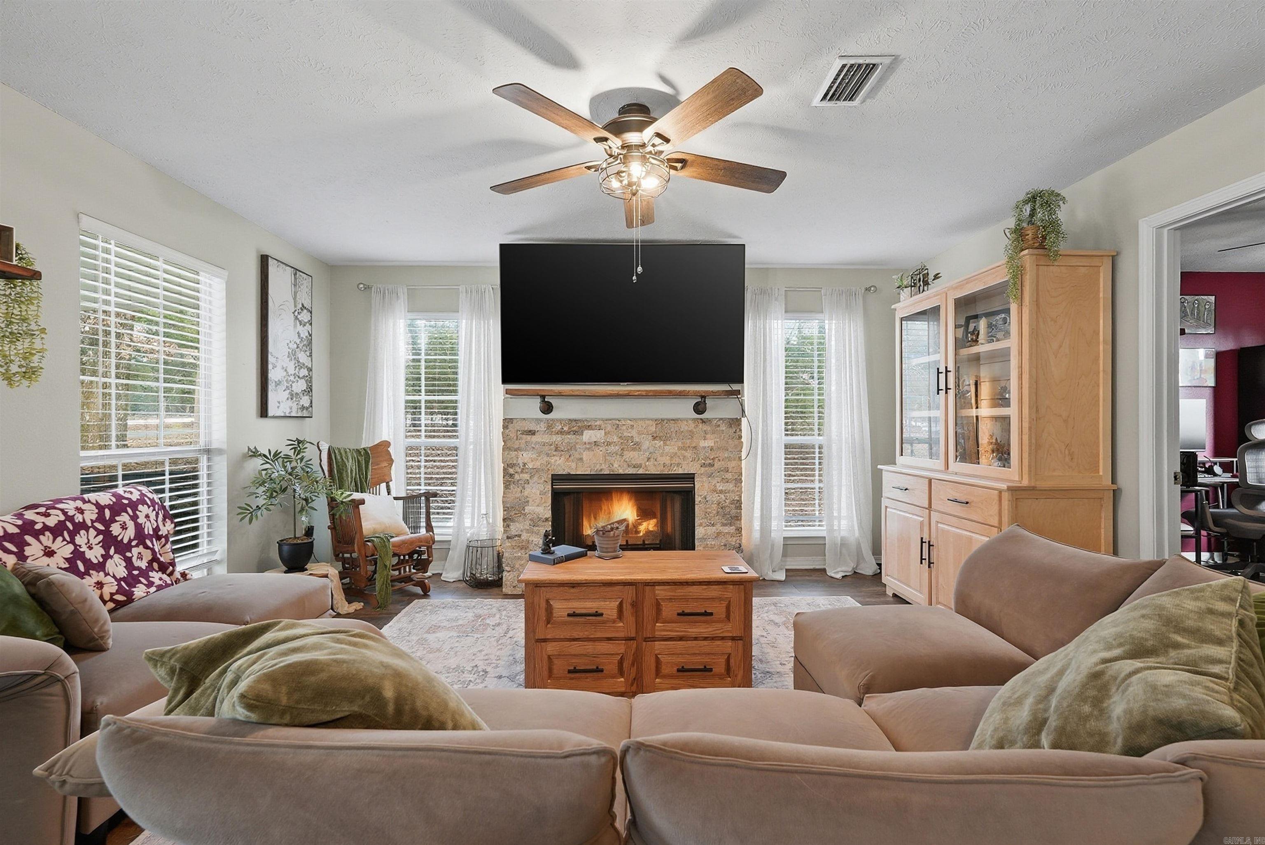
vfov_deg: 73.8
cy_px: 422
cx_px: 632
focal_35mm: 16
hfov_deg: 96.7
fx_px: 562
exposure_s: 1/13
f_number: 9
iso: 250
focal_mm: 16
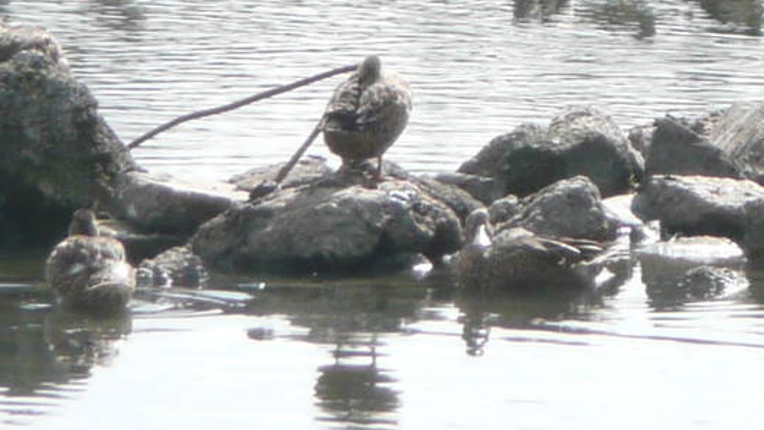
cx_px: 826
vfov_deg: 1.1
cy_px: -358
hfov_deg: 1.9
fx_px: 22586
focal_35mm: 1115
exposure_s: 1/400
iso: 100
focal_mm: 37.5
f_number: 4.9
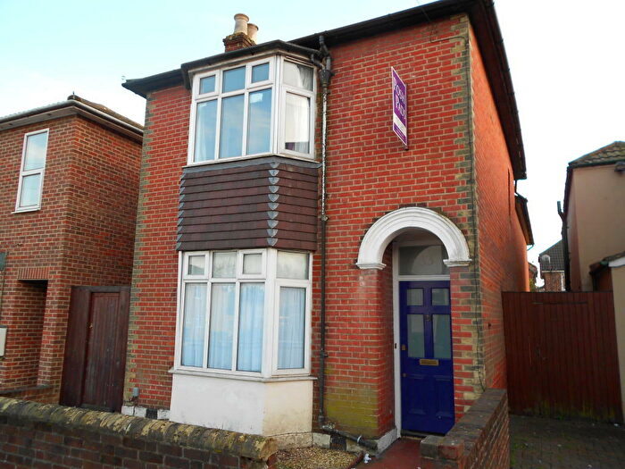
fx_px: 469
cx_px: 312
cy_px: 234
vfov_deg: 53.1
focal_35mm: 26
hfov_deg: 67.3
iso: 80
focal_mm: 4.6
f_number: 3.2
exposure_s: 1/80
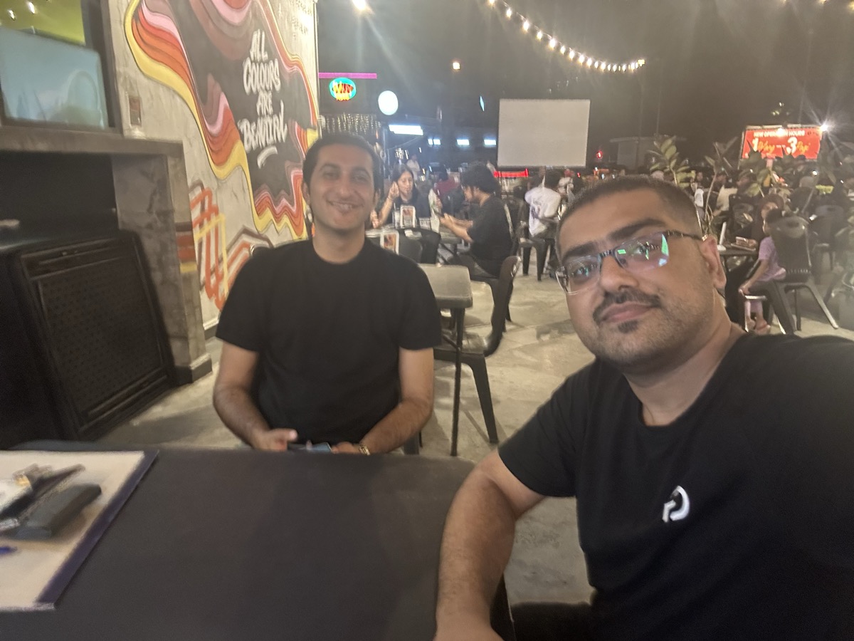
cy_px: 320
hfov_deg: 73.9
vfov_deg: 58.9
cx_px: 427
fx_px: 567
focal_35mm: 23
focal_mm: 2.69
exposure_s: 1/25
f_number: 1.9
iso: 400
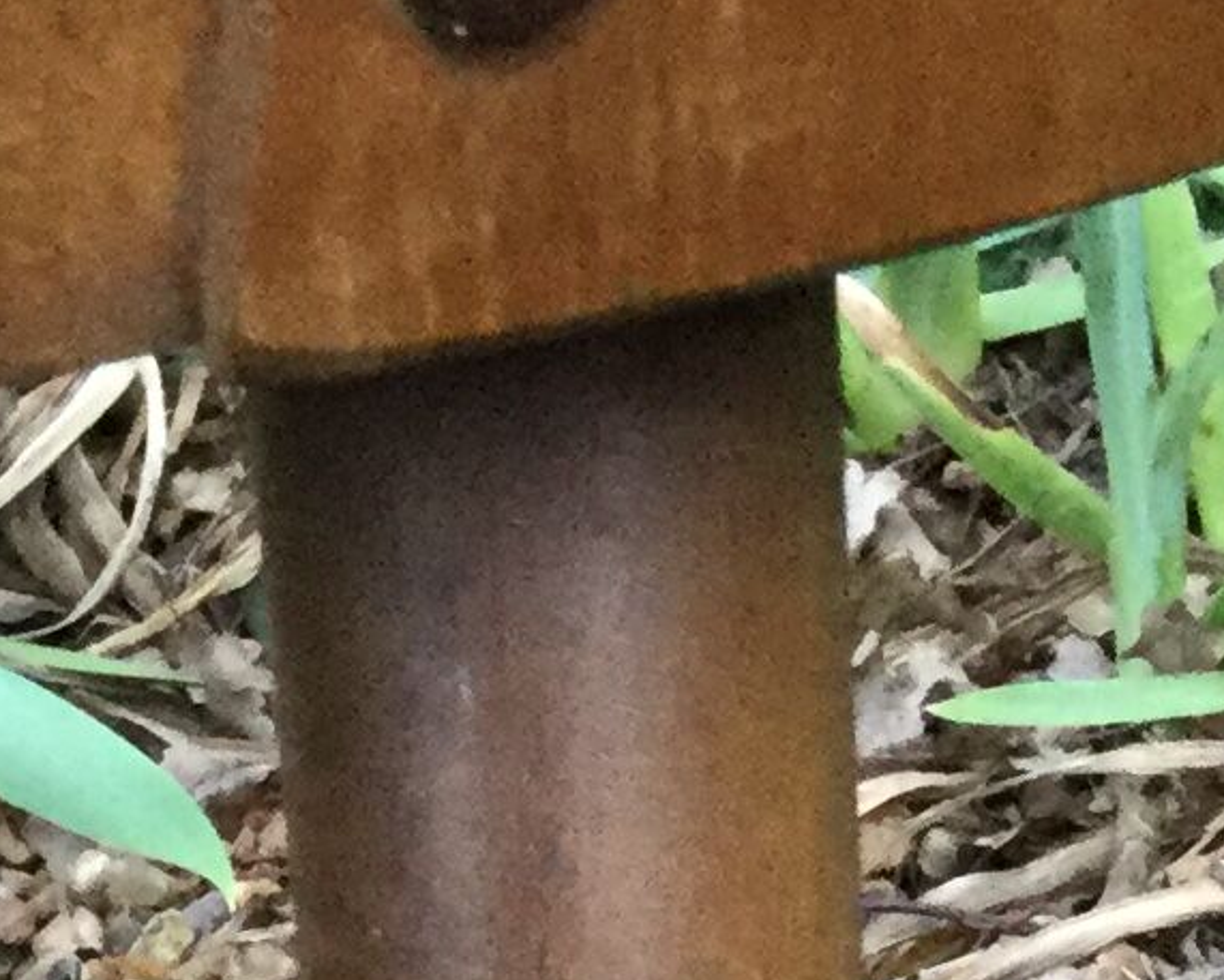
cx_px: 43
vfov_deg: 8.1
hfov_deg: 11.1
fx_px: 6268
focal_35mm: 173
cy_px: 2552
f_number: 2.4
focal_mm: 3.3
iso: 160
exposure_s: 1/33
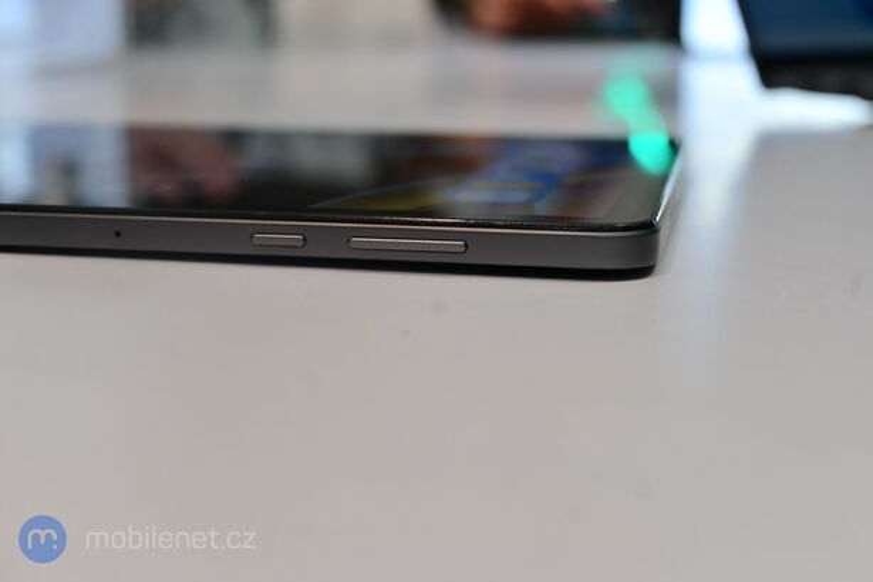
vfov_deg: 24.4
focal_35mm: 56
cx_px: 436
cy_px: 291
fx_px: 1345
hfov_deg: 35.9
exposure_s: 1/160
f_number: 6.3
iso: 400
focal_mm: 37
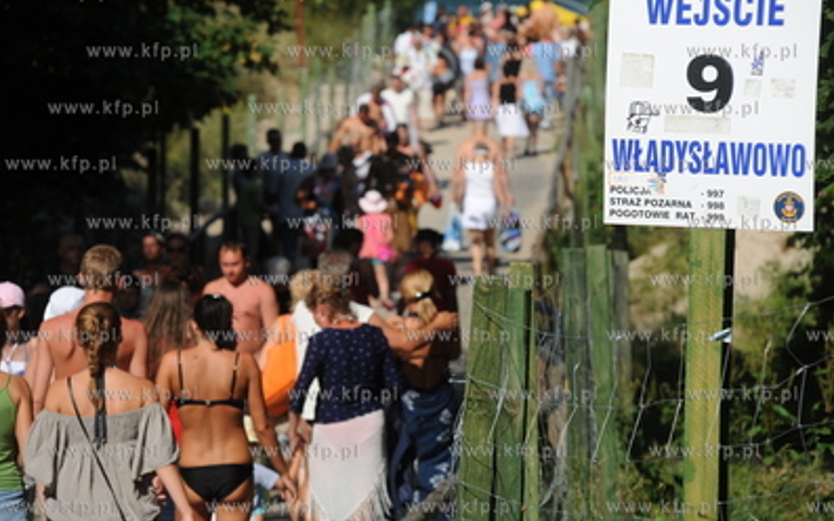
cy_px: 250
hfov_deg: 10.2
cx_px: 416
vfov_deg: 6.4
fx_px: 4659
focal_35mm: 205
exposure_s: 1/200
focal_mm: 200
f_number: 8
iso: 200
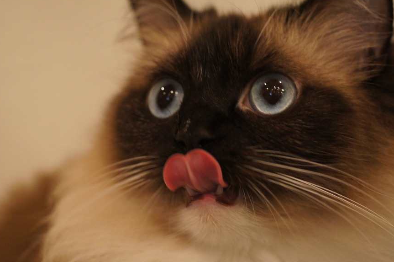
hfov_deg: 22.9
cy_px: 113
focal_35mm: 89
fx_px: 973
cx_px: 213
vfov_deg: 15.3
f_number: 2.8
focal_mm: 50
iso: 1600
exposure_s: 1/100
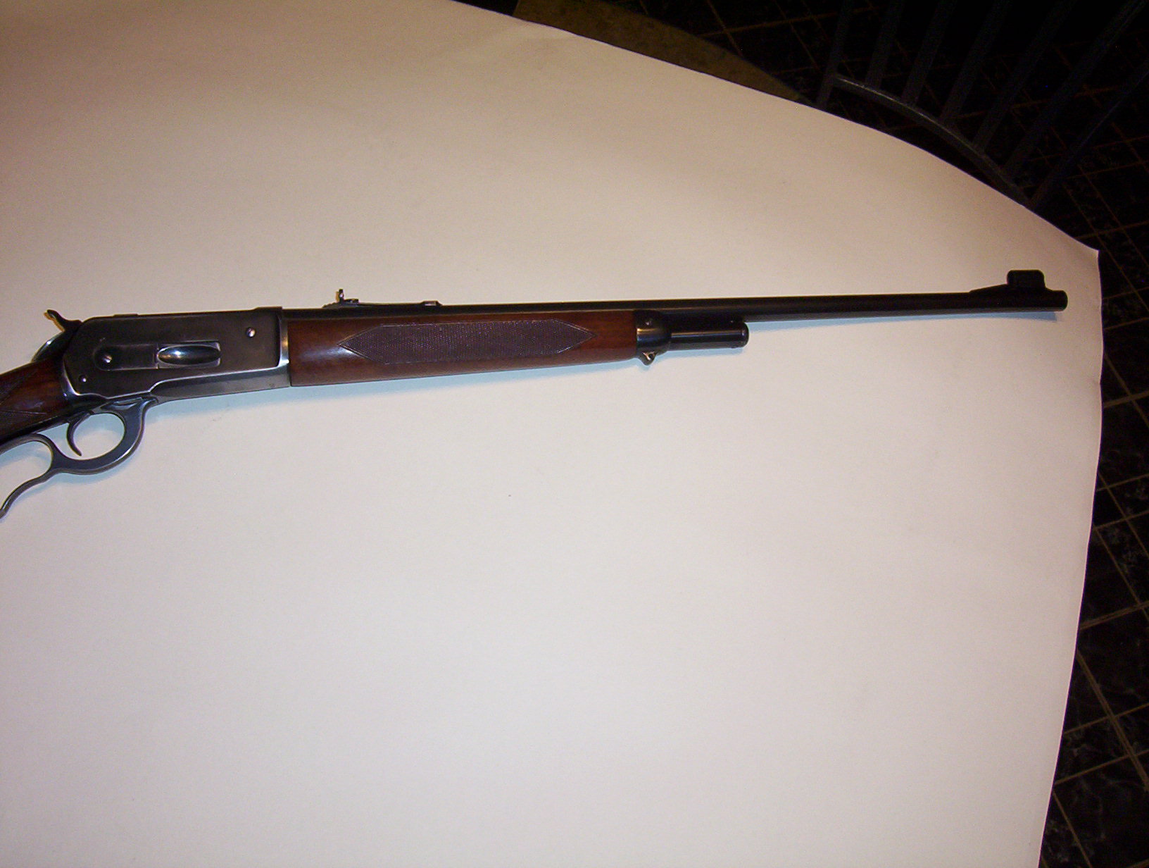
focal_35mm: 43
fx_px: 1431
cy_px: 434
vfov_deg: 33.7
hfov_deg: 43.8
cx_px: 574
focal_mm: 5.77
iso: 140
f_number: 2.73
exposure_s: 1/60
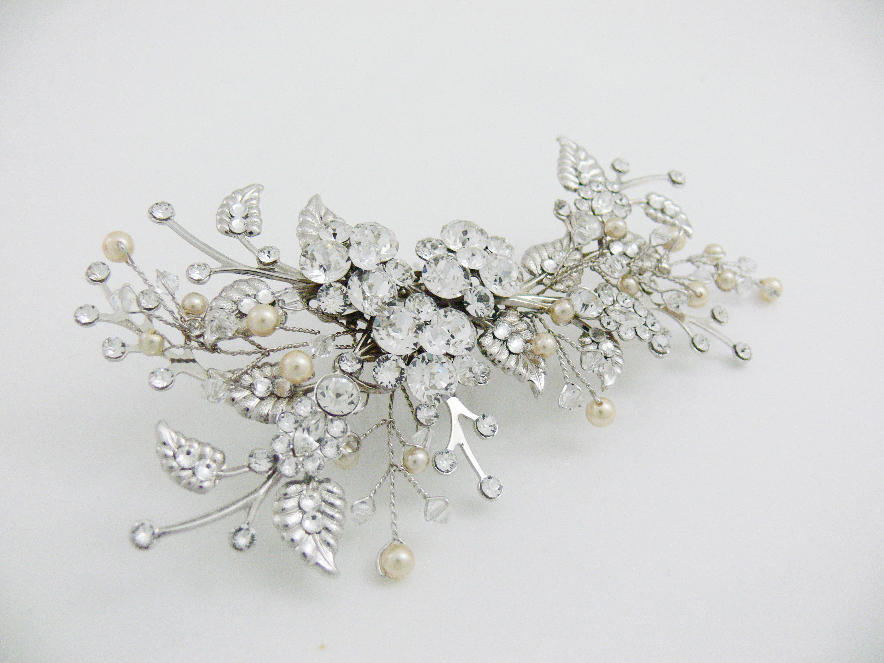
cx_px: 442
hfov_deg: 52.6
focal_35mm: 35
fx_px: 894
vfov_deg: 40.7
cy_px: 332
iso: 200
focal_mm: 7.4
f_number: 2.8
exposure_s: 1/13
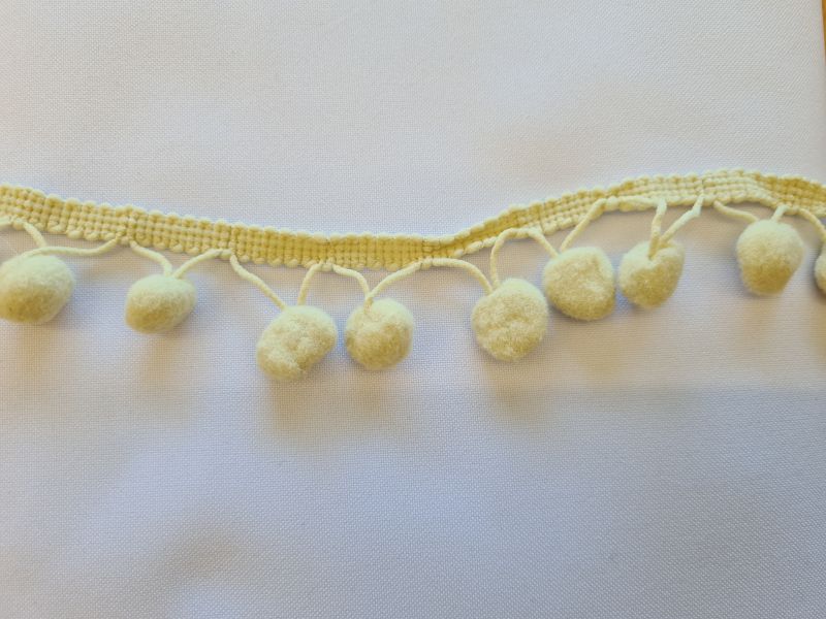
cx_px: 413
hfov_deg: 67.3
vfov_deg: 53.1
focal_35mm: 26
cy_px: 310
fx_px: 620
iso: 64
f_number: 1.8
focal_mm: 5.4
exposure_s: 1/100
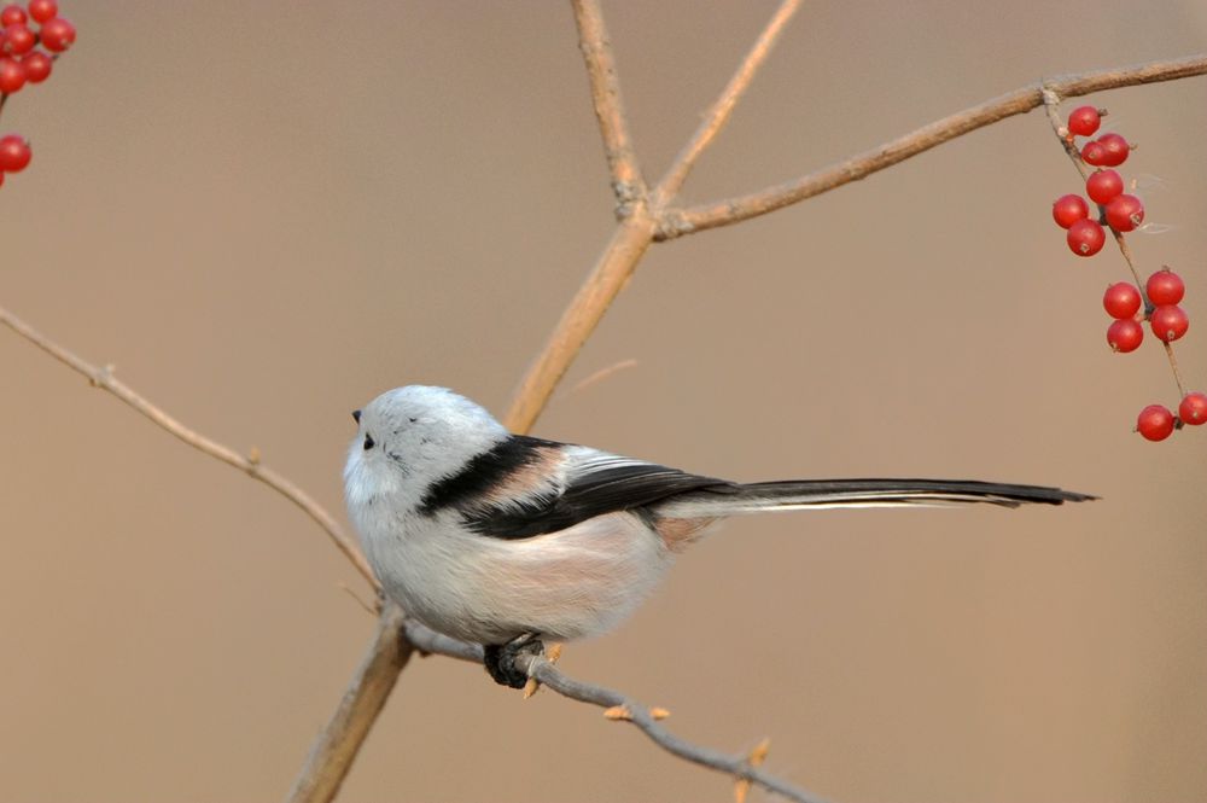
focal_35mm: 900
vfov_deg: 1.5
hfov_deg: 2.3
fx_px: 30149
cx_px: 604
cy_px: 402
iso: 800
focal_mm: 600
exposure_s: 1/800
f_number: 6.3
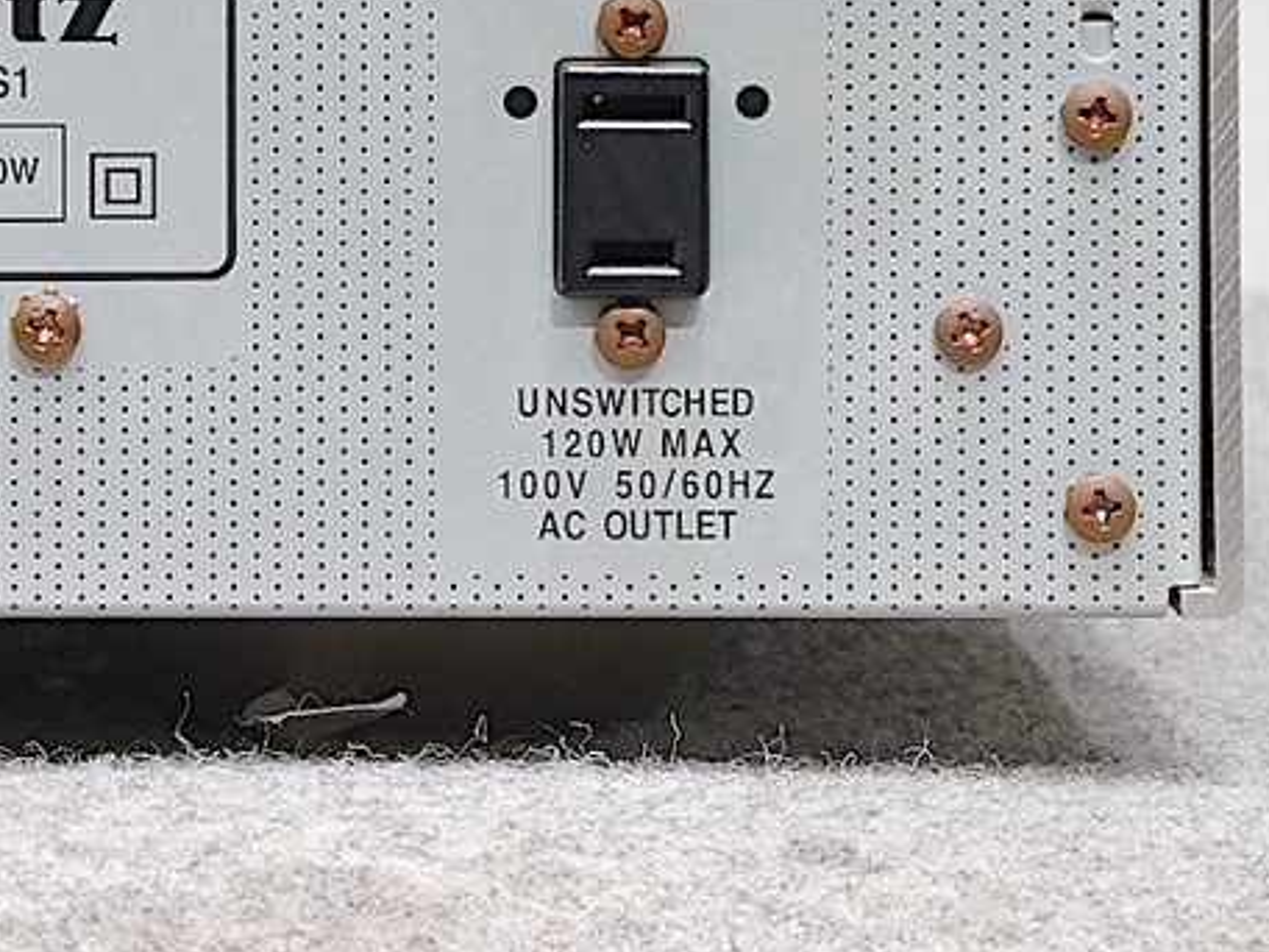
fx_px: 11658
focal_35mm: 318
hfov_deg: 6.2
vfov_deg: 4.7
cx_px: -47
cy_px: 6
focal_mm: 27.1
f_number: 5.4
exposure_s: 1/6
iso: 200
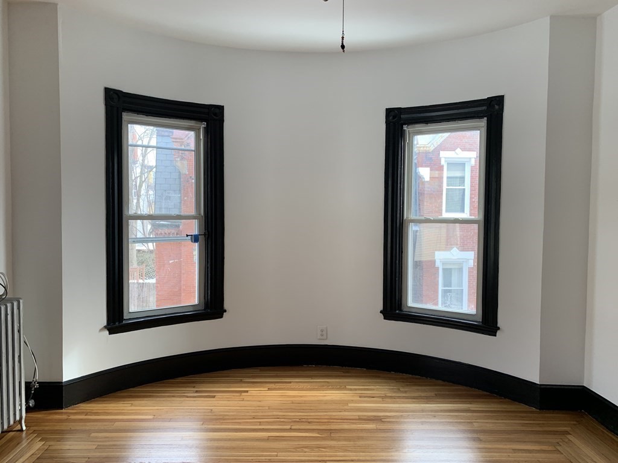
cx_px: 309
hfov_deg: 67.3
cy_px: 232
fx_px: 464
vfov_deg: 53.1
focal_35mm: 26
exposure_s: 1/121
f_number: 1.8
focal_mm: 4.25
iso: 40
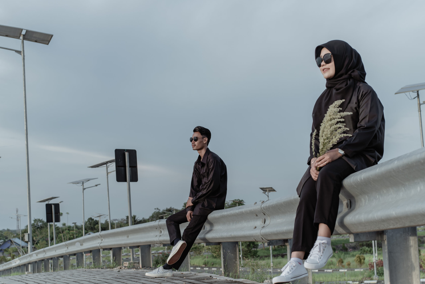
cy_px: 142
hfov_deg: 39.6
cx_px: 212
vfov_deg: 27.0
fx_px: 590
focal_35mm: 50
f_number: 5.6
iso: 125
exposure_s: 1/160
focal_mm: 50
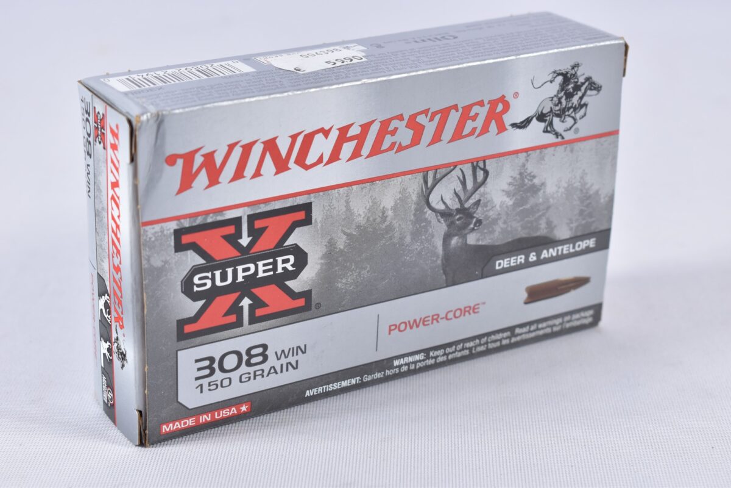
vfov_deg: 18.2
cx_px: 366
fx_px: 1523
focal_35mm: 75
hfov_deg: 27.0
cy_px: 244
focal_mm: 50
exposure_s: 1/50
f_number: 5.6
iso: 640
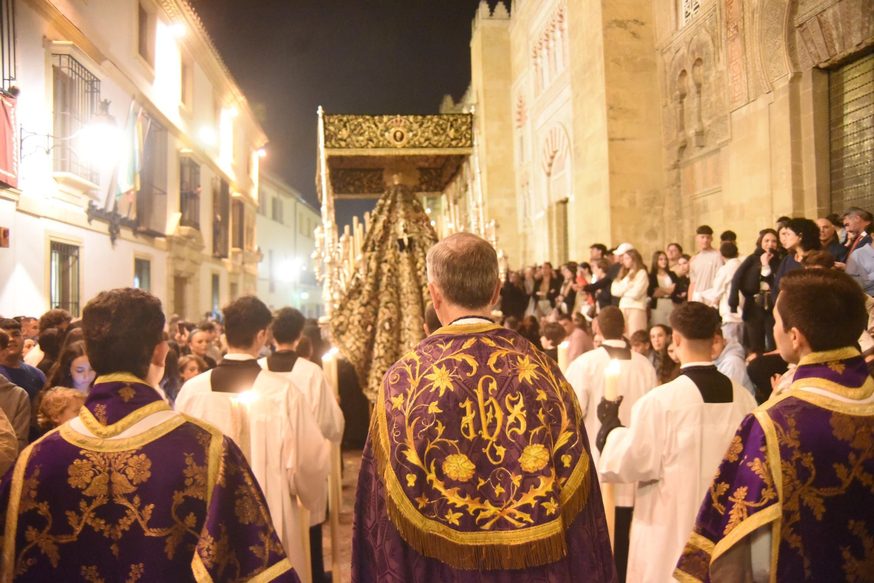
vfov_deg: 45.0
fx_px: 704
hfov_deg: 63.6
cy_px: 292
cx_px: 437
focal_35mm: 29
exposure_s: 1/100
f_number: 4.5
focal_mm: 29
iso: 12800
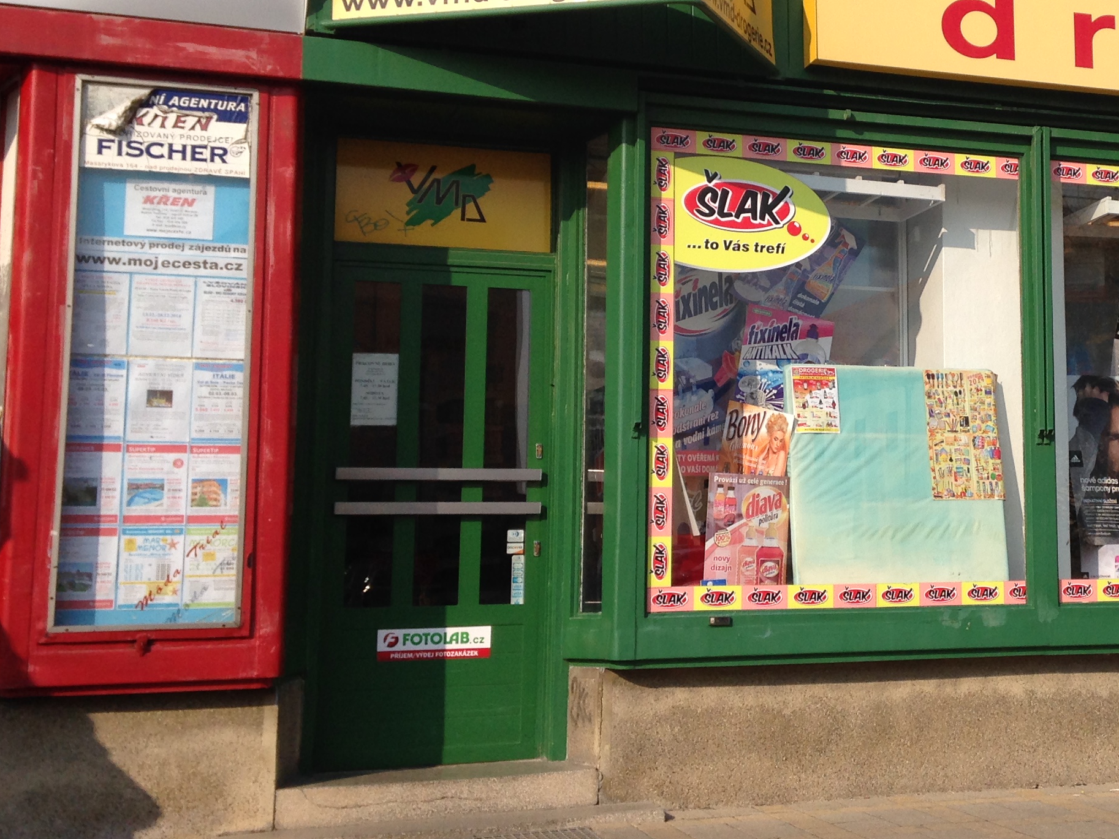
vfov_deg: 24.8
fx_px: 1907
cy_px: 324
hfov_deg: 31.7
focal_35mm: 59
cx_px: 930
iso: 50
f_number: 2.4
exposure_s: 1/1938
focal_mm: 4.12
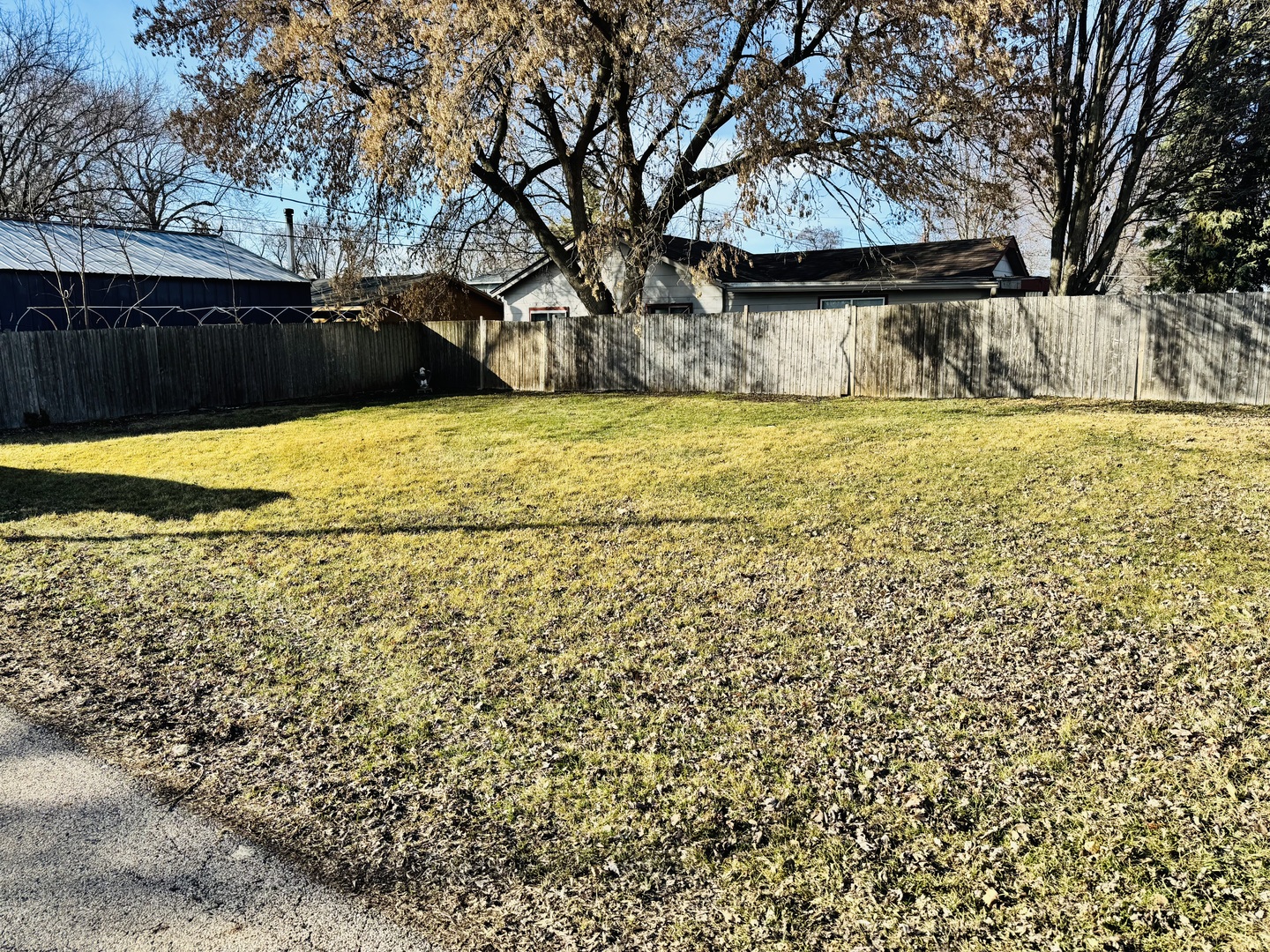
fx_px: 881
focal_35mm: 24
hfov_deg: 71.6
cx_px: 635
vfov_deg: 56.8
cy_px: 476
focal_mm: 6.76
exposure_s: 1/2506
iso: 80
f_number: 1.78
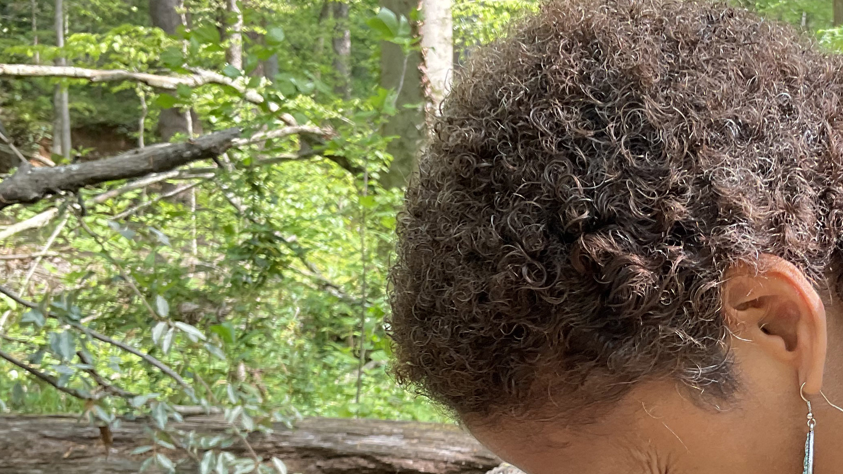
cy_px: 440
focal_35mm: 61
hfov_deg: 33.0
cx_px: 721
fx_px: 1364
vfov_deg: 19.3
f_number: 1.8
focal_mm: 3
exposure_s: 1/122
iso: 32
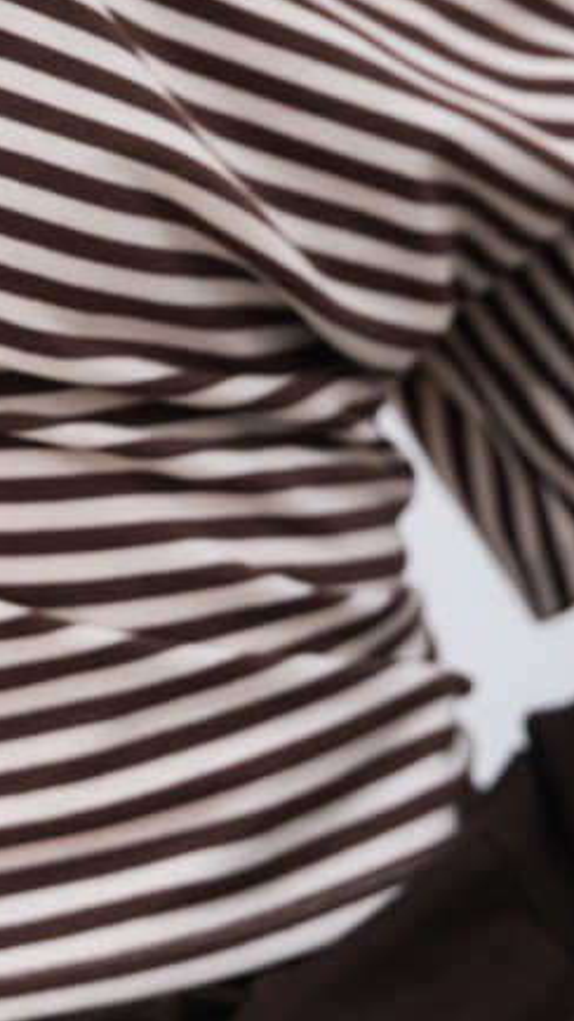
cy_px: -33
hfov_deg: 8.5
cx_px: -56
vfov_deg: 14.9
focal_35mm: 141
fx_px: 3817
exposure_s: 1/200
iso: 320
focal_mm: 48.7
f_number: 3.5
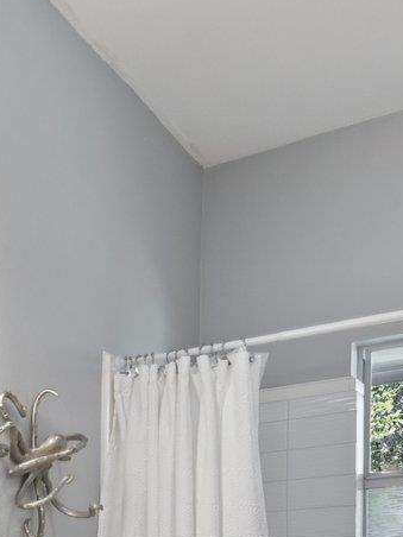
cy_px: 643
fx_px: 947
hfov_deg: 20.3
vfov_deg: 27.8
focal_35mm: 61
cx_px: -218
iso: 140
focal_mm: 14
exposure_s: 1/8
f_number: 8
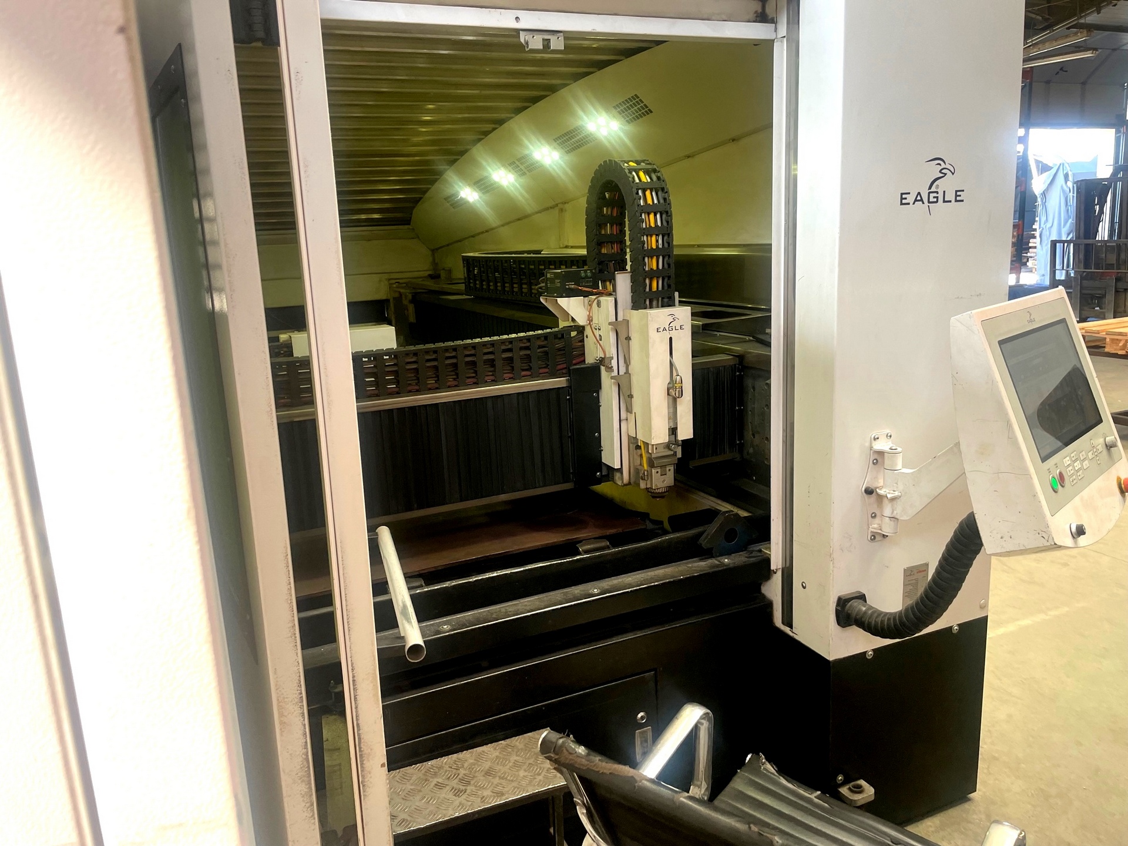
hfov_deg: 67.3
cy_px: 423
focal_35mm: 26
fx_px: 847
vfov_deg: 53.1
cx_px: 564
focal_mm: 4.2
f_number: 1.6
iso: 100
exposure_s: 1/121
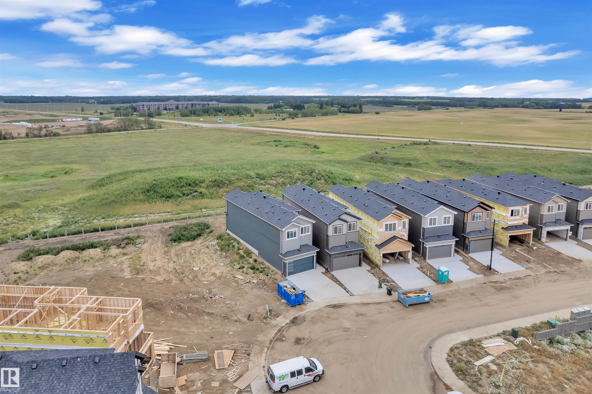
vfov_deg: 57.2
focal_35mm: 22
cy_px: 197
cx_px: 296
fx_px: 362
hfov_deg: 78.6
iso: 100
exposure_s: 1/1250
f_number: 2.8
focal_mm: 8.38
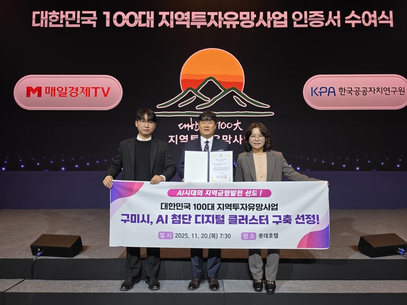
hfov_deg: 73.9
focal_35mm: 23
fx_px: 270
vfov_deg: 58.9
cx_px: 204
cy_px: 152
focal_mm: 6.3
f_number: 1.7
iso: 25
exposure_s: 1/53.3
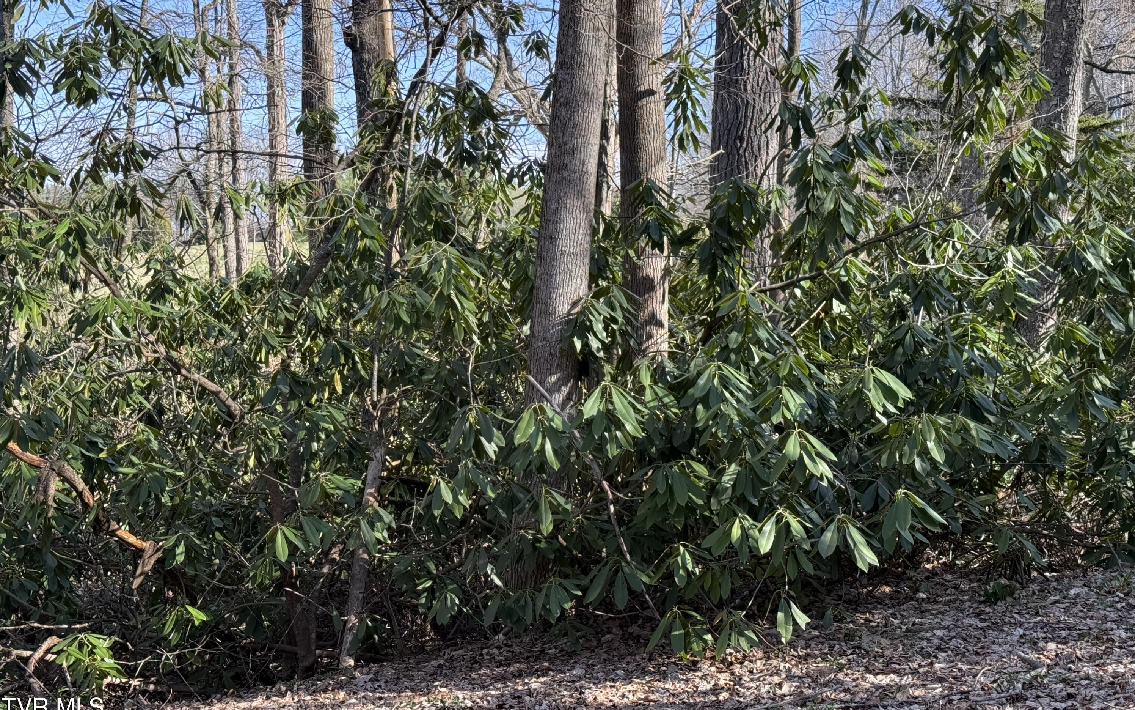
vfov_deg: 25.3
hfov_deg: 39.6
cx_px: 568
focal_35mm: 51
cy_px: 319
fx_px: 1578
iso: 80
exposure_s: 1/754
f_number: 1.78
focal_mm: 6.76
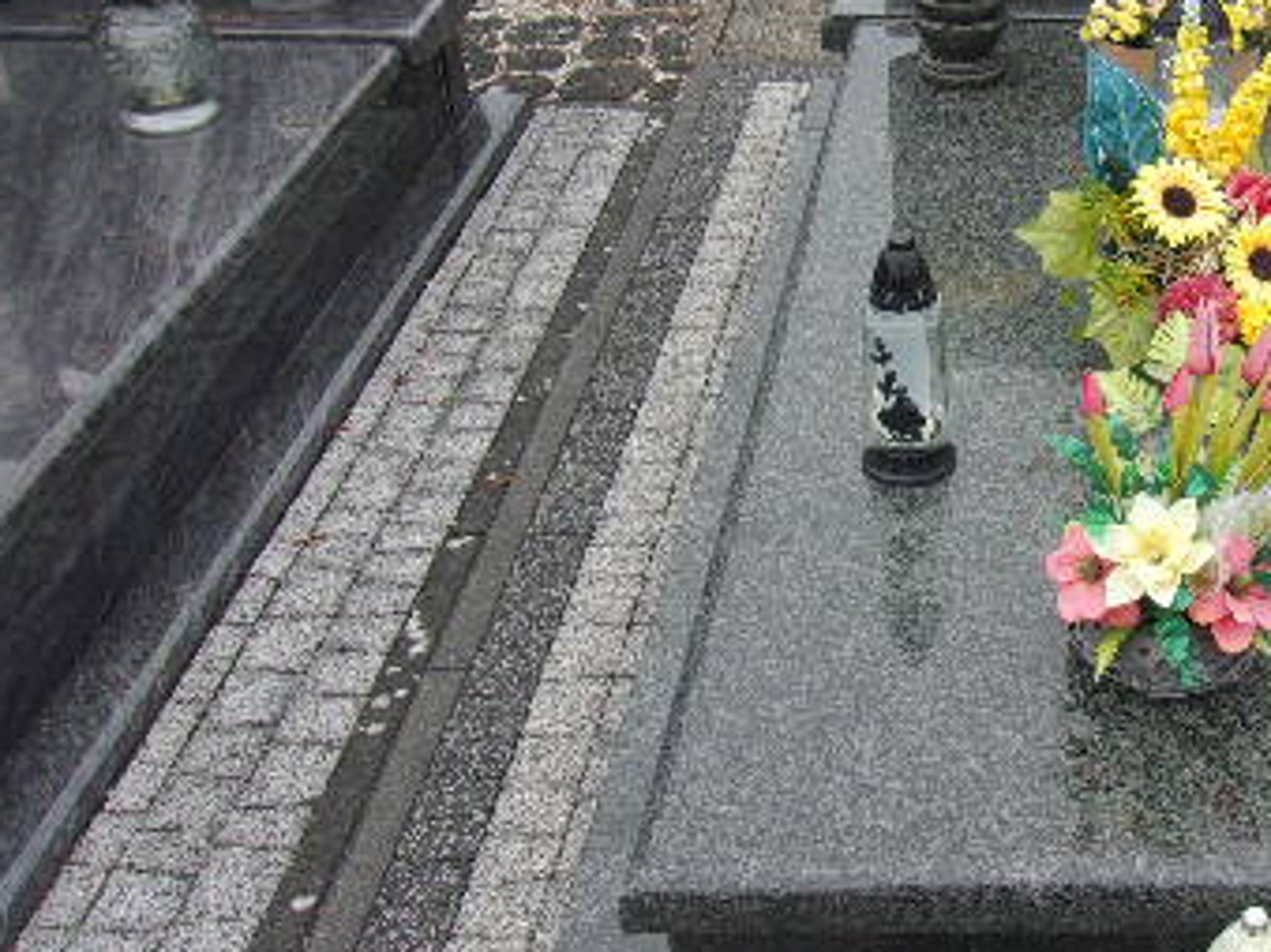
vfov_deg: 28.3
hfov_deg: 35.5
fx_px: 1872
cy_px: 285
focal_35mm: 51
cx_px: 1121
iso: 80
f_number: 3
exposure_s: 1/320
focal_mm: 4.9
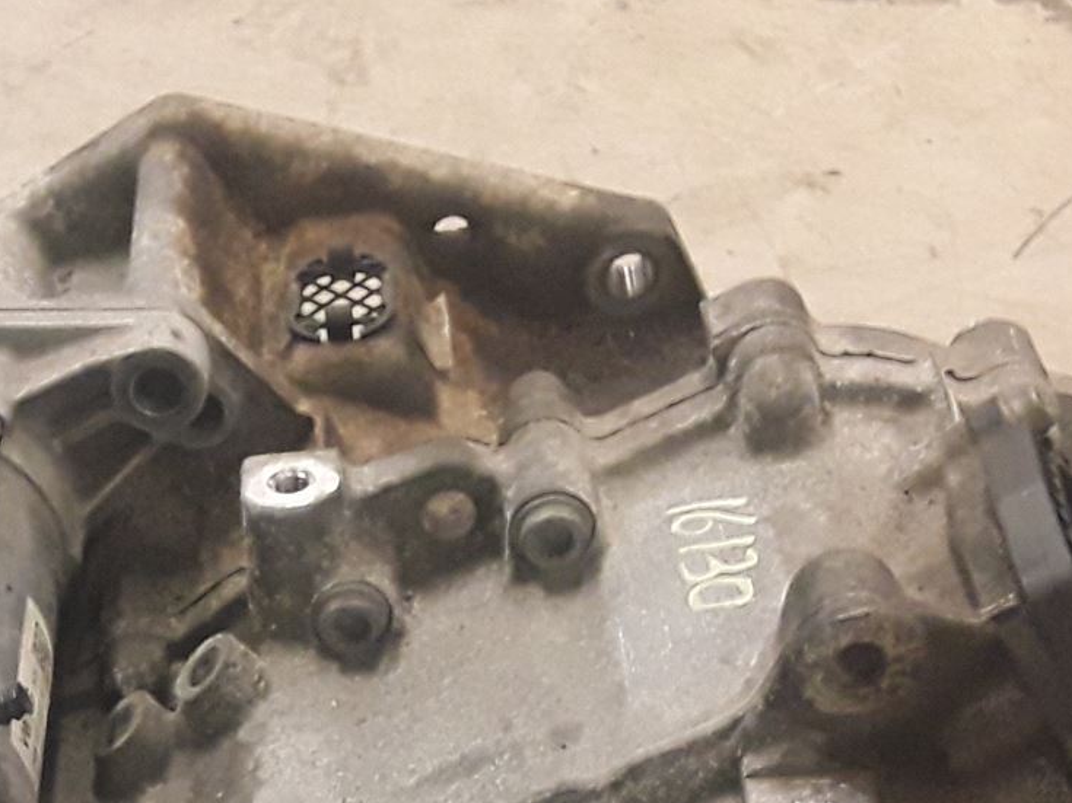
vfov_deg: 17.6
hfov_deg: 24.3
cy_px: 1083
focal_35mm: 78
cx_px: 88
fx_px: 2415
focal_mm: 2.91
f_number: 1.9
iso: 160
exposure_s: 1/50
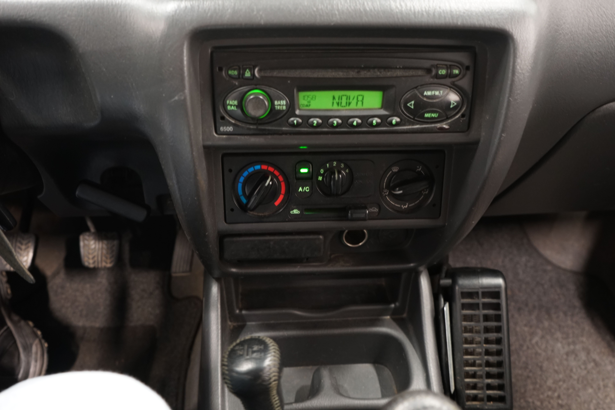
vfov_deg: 45.0
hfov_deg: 63.7
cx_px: 308
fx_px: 495
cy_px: 205
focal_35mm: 29
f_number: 5.6
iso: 800
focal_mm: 29
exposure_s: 1/2
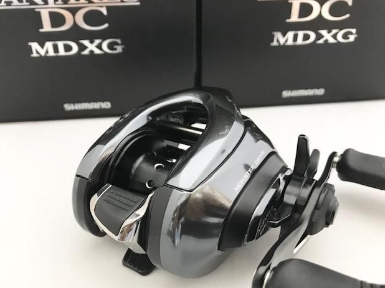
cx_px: 192
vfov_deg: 48.2
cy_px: 142
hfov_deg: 61.7
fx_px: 322
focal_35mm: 29
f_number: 1.8
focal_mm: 3.99
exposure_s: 1/15
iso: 50
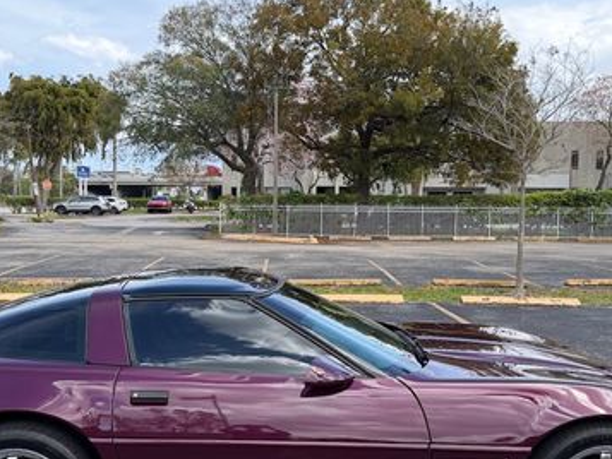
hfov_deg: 43.8
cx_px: 285
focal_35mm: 43
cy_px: 243
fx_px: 760
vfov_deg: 33.6
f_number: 1.78
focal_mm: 6.76
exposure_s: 1/1585
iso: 100
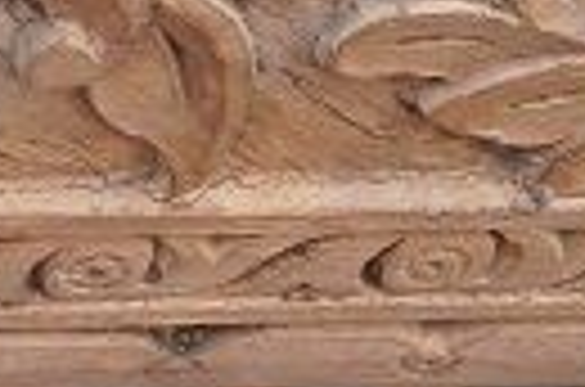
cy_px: -412
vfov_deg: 4.2
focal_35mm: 318
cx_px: -1532
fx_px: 5155
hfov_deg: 5.8
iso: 100
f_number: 5
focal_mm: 28
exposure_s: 1/80
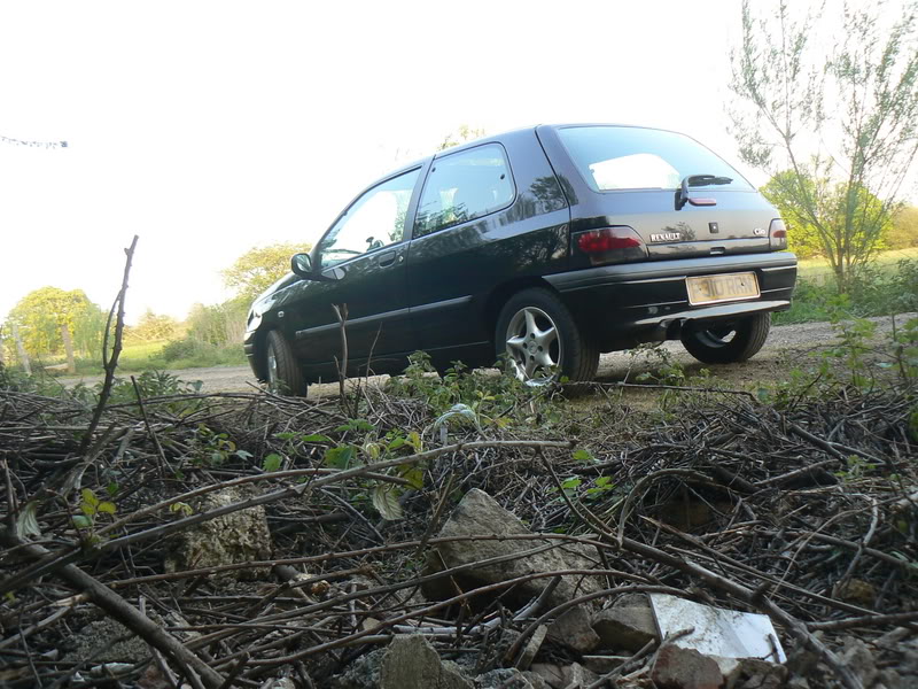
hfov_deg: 51.4
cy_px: 344
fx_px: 955
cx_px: 459
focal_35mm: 36
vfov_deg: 39.7
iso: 100
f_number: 2.8
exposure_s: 1/80
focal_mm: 6
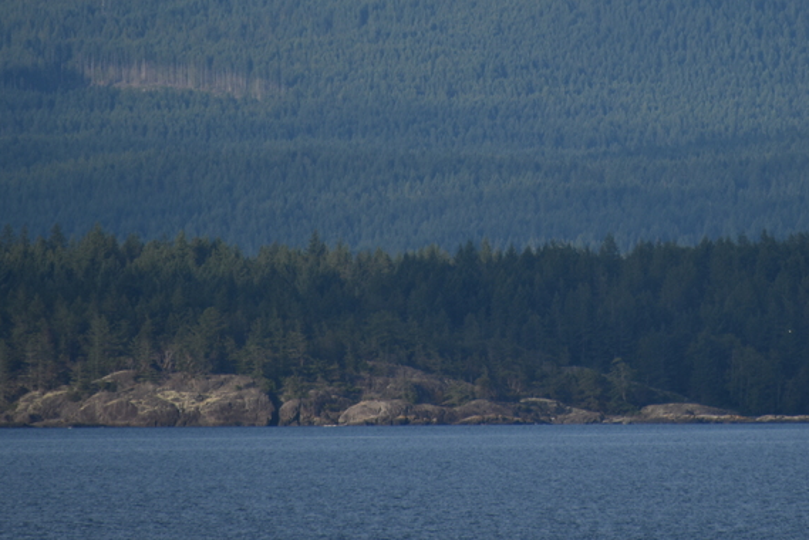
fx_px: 15176
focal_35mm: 675
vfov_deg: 2.0
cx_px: 562
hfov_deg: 3.1
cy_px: 4
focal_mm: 300
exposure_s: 1/640
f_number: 5.6
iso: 125
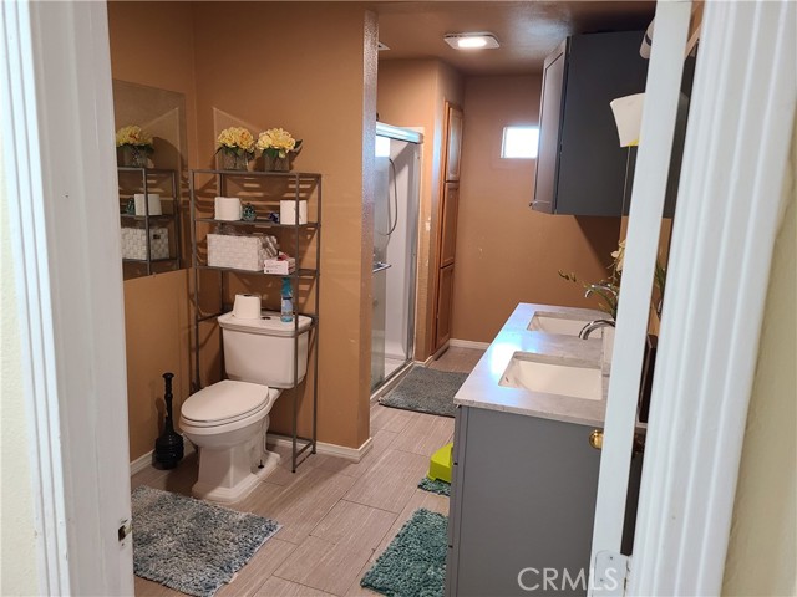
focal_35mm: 26
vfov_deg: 53.1
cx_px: 398
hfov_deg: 67.3
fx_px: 599
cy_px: 298
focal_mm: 5.4
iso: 200
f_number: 1.8
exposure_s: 1/40
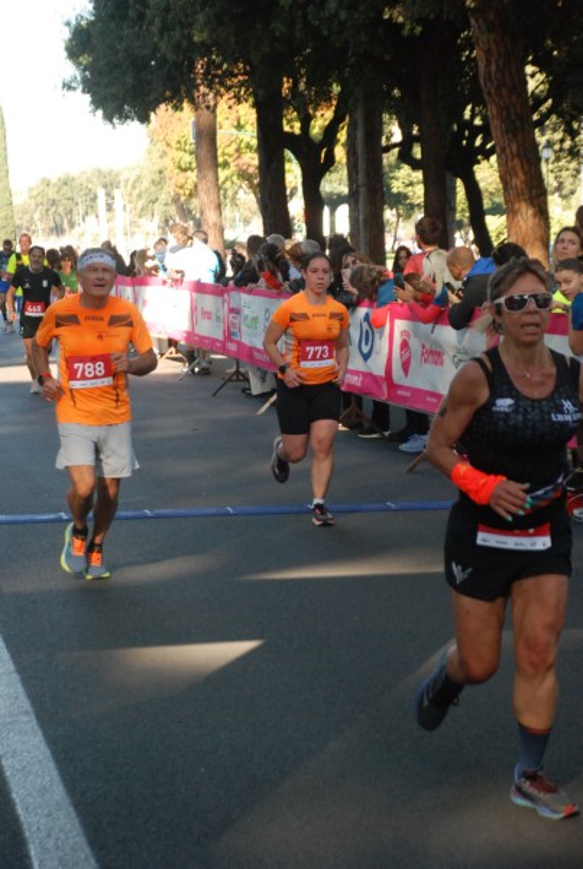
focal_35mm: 99
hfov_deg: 13.9
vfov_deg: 20.6
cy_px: 434
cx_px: 292
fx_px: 2392
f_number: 5.3
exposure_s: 1/400
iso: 1000
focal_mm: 66
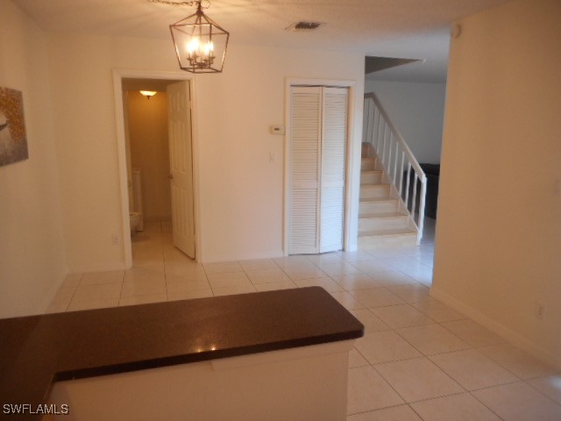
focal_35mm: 25
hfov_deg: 69.4
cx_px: 280
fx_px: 405
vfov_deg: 54.9
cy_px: 210
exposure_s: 1/30
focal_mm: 4.5
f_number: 3.7
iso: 180
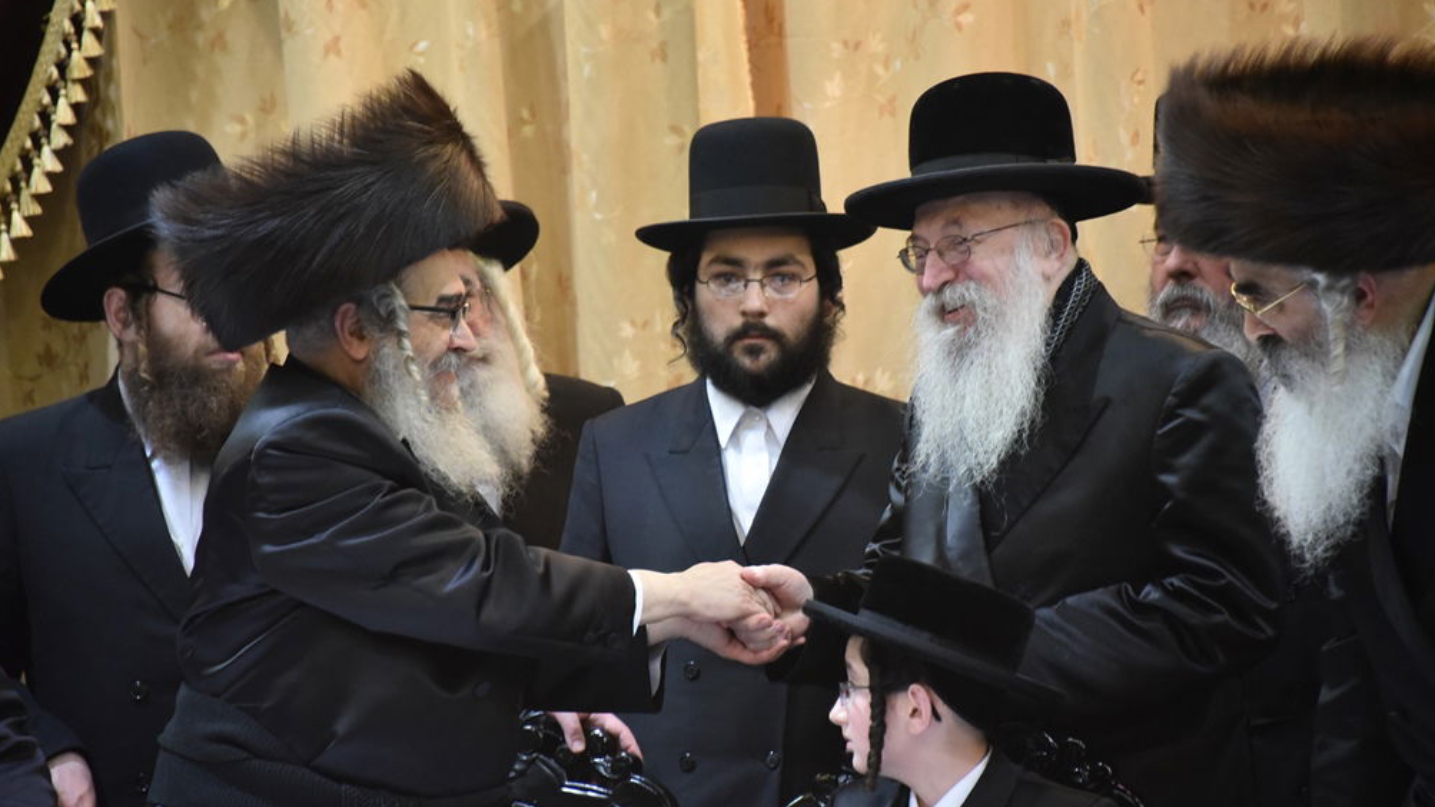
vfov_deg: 3.8
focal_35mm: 321
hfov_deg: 6.7
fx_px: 12213
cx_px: 712
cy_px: 414
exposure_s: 1/125
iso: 6400
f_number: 5.6
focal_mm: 300
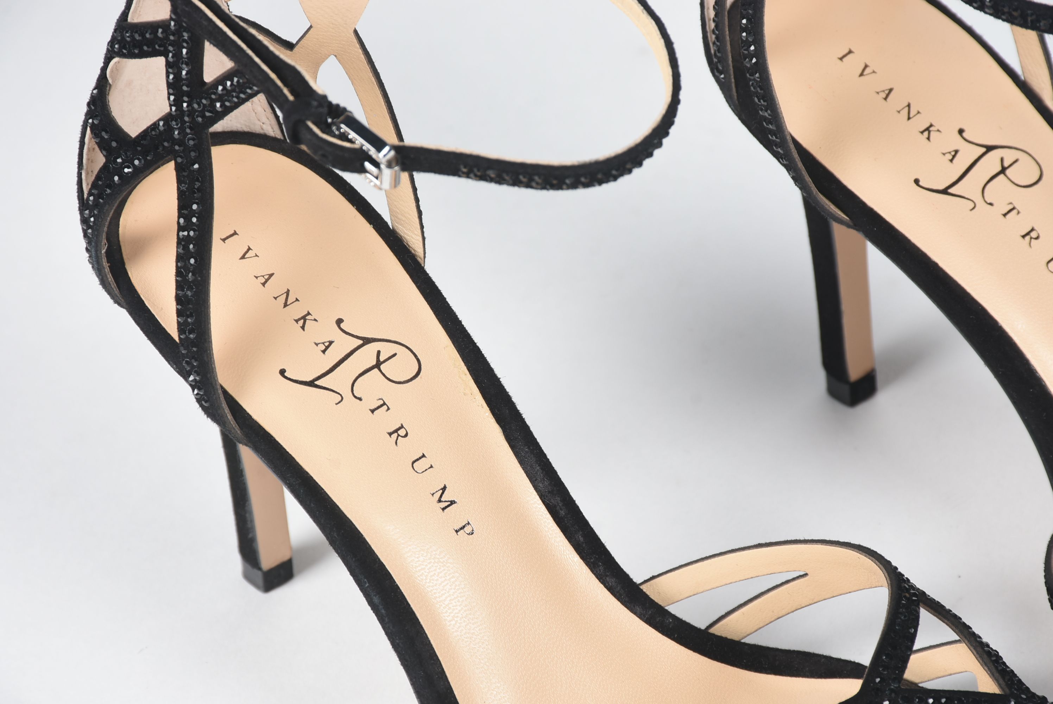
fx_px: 6147
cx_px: 526
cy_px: 352
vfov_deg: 6.6
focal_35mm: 210
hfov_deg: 9.8
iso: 200
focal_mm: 140
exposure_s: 1/125
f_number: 11
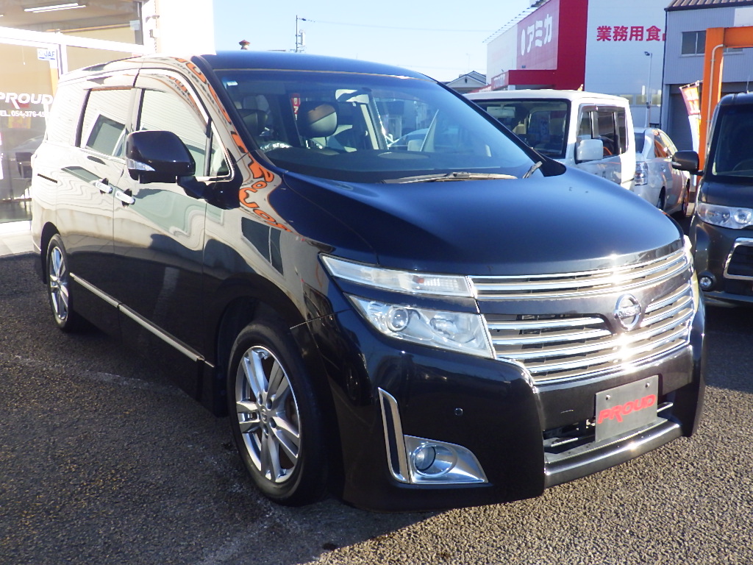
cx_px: 376
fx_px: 740
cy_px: 282
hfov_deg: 54.0
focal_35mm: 34
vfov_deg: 41.8
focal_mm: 6.1
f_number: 4.6
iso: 250
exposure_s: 1/400
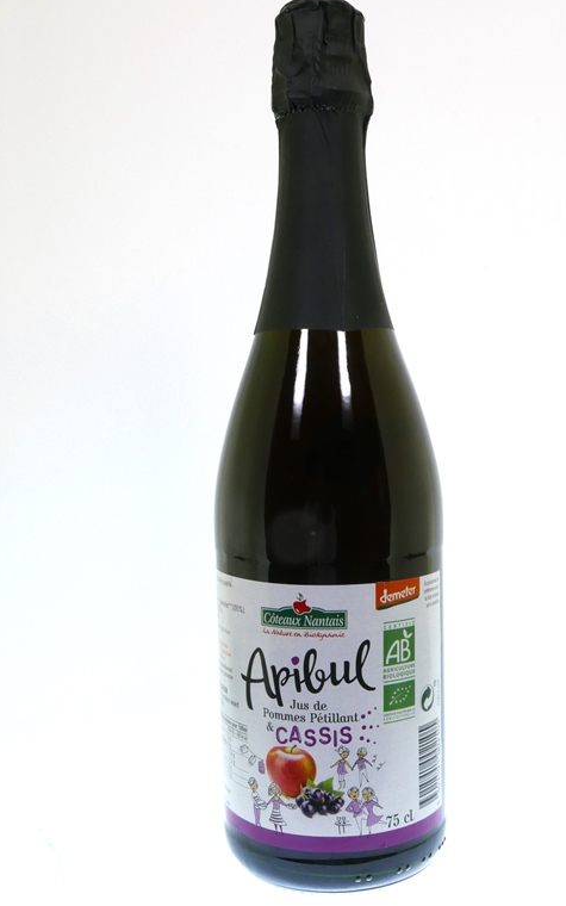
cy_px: 447
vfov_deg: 45.3
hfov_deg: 29.2
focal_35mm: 44
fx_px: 1086
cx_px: 316
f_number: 16
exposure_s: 1/25
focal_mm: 18.6
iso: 800
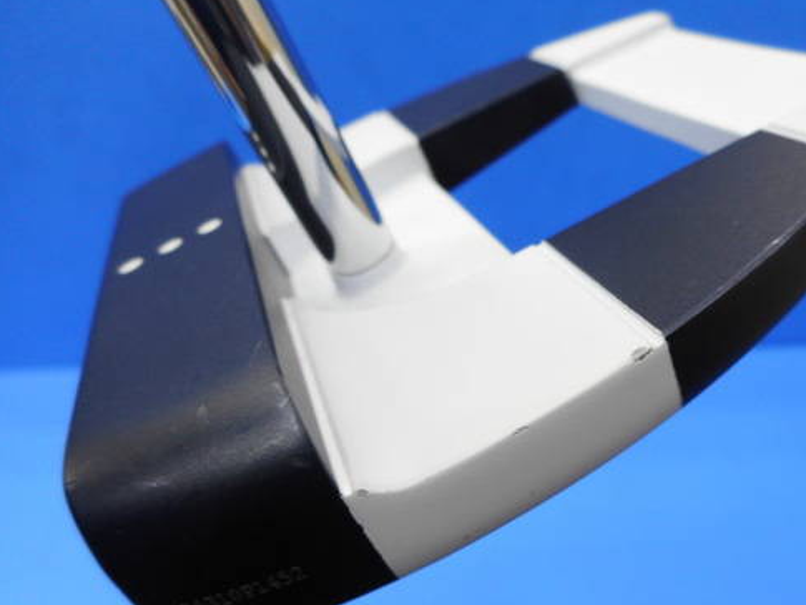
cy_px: 354
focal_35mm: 33
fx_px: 769
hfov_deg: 54.6
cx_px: 515
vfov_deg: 42.8
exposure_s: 1/30
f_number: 3.7
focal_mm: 4.5
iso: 110
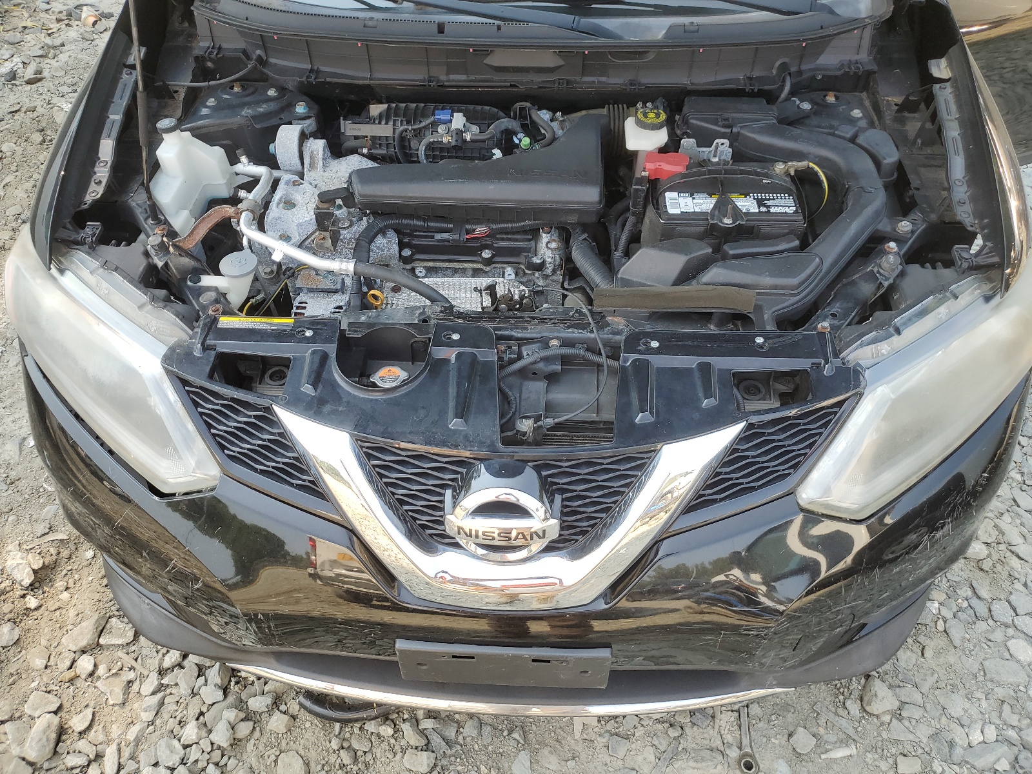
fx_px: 775
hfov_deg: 67.3
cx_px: 516
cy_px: 387
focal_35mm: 26
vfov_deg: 53.1
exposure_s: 1/370
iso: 50
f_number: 1.5
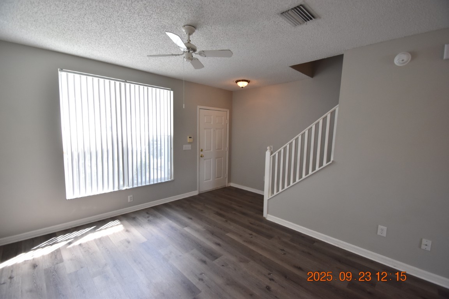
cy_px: 150
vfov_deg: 77.3
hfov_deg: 100.4
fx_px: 187
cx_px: 224
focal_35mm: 15
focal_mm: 10
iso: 800
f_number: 3.5
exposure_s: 1/250
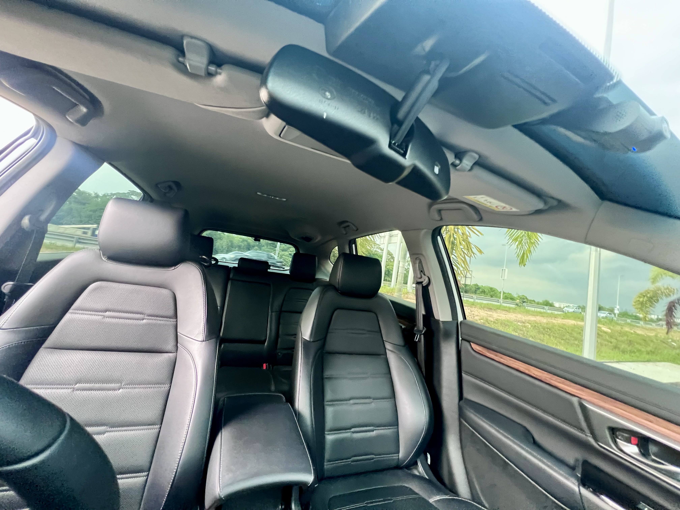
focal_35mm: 13
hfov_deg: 106.2
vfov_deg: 89.9
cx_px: 340
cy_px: 255
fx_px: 255
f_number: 1.8
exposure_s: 1/60
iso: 640
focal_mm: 1.57
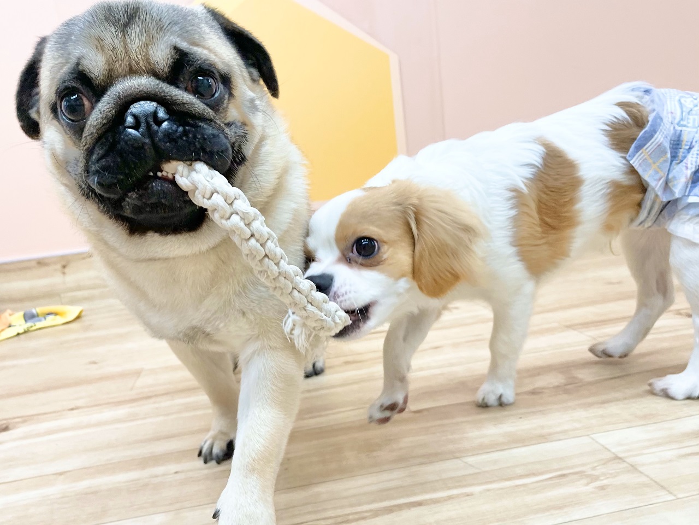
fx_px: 525
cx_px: 350
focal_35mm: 26
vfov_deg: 53.1
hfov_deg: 67.3
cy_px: 262
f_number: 1.6
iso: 64
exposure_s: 1/121
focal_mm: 4.2
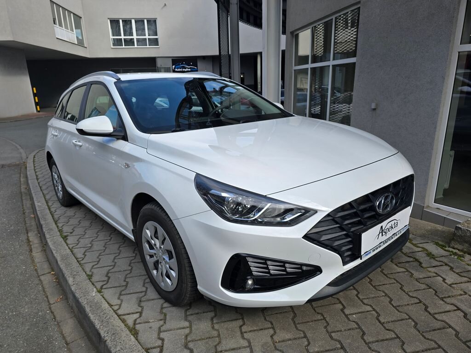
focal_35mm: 23
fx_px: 313
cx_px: 236
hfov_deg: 73.9
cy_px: 176
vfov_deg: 58.9
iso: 12
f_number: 1.7
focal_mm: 6.3
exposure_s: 1/453
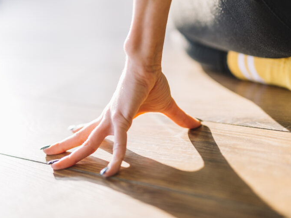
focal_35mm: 73
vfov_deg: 20.1
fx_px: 614
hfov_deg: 26.7
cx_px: 133
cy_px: 74
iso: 250
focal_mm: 50
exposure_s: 1/400
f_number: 1.4
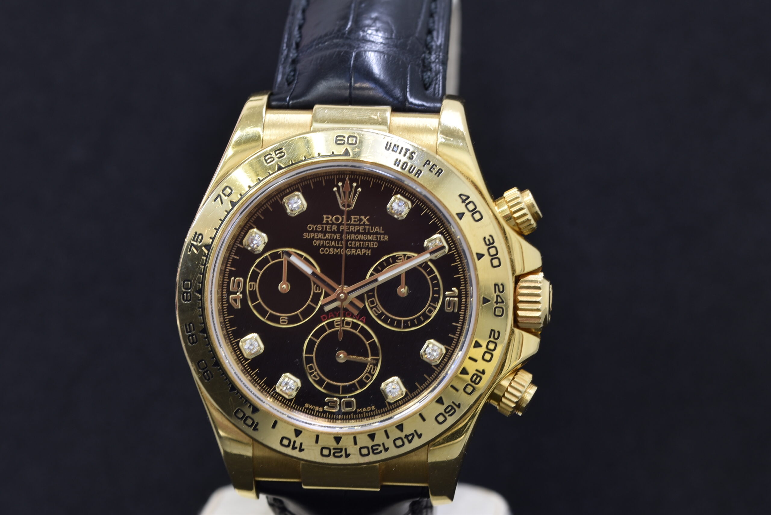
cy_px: 258
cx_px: 386
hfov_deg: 15.2
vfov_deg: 10.2
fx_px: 2893
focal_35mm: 135
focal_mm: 90
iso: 100
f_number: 11
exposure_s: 1/2.5
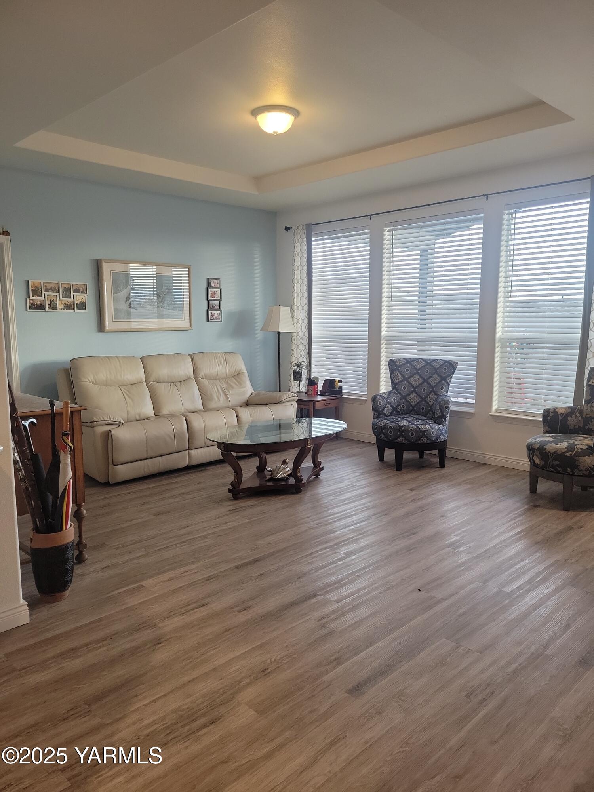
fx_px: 595
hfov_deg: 53.1
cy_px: 396
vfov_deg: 67.3
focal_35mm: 26
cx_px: 297
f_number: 1.8
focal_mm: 5.4
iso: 112
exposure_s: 1/59
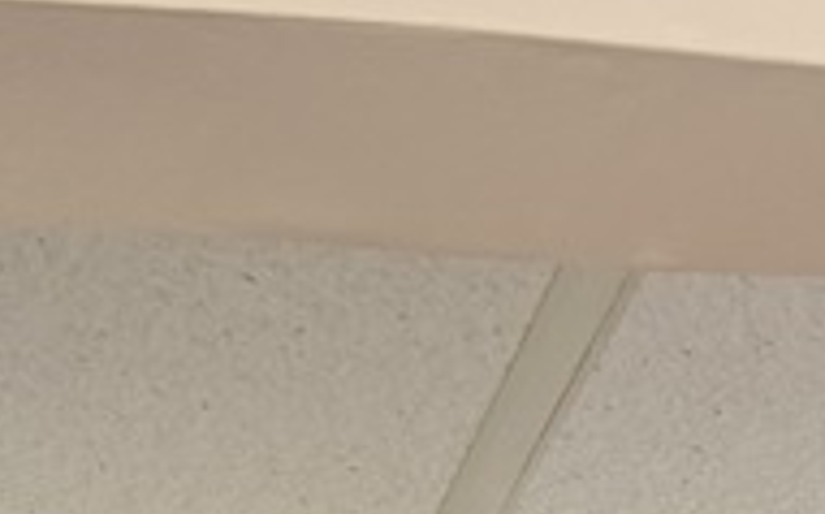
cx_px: 207
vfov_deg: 5.6
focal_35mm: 192
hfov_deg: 10.9
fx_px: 4313
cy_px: 2259
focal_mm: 6.76
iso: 160
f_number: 1.78
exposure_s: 1/60
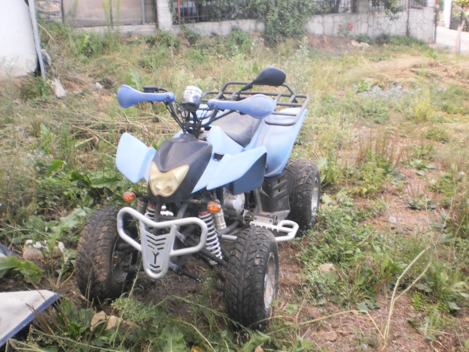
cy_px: 176
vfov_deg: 39.7
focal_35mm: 36
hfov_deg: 51.4
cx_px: 234
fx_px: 488
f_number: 3.1
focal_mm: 6.3
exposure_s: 1/60
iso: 100
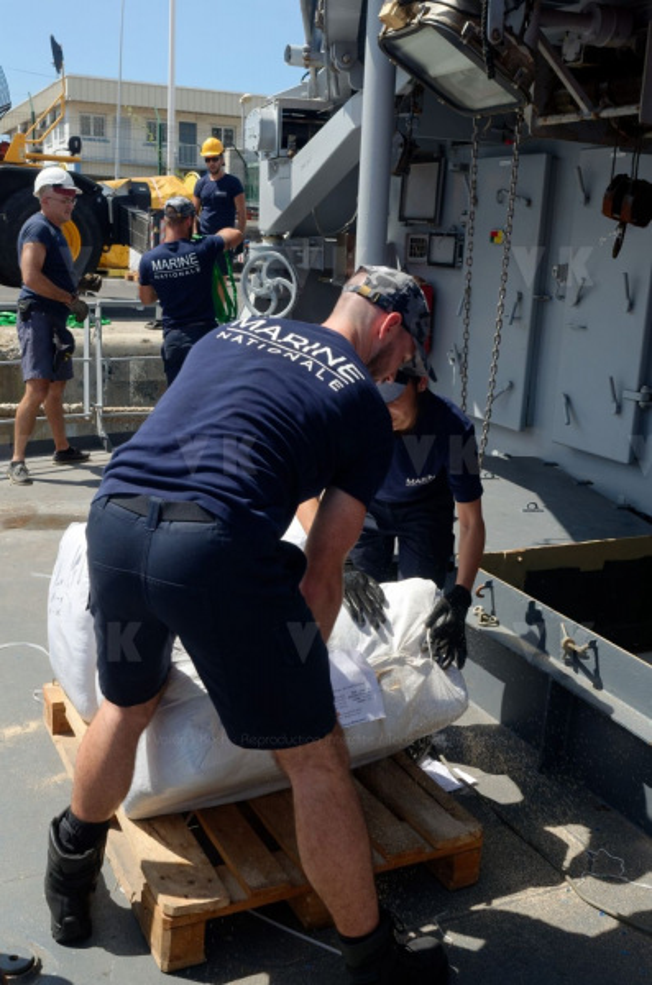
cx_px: 326
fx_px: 983
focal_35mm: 36
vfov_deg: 53.2
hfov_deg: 36.7
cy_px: 492
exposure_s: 1/320
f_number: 8
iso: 100
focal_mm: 24
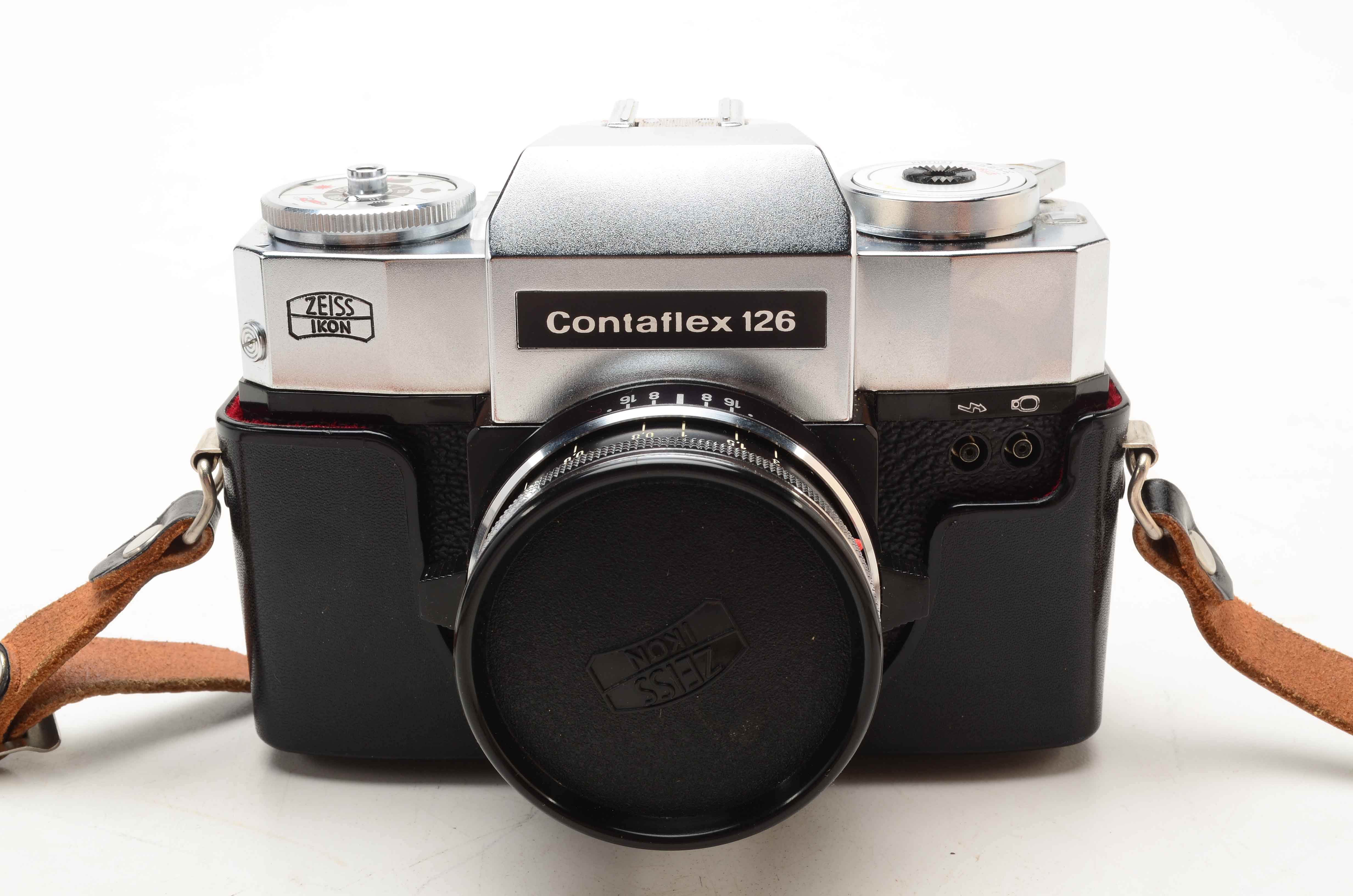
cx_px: 676
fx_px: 2138
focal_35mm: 57
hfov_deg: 35.1
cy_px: 448
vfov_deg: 23.7
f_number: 20
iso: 100
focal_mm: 38
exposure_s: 1/160
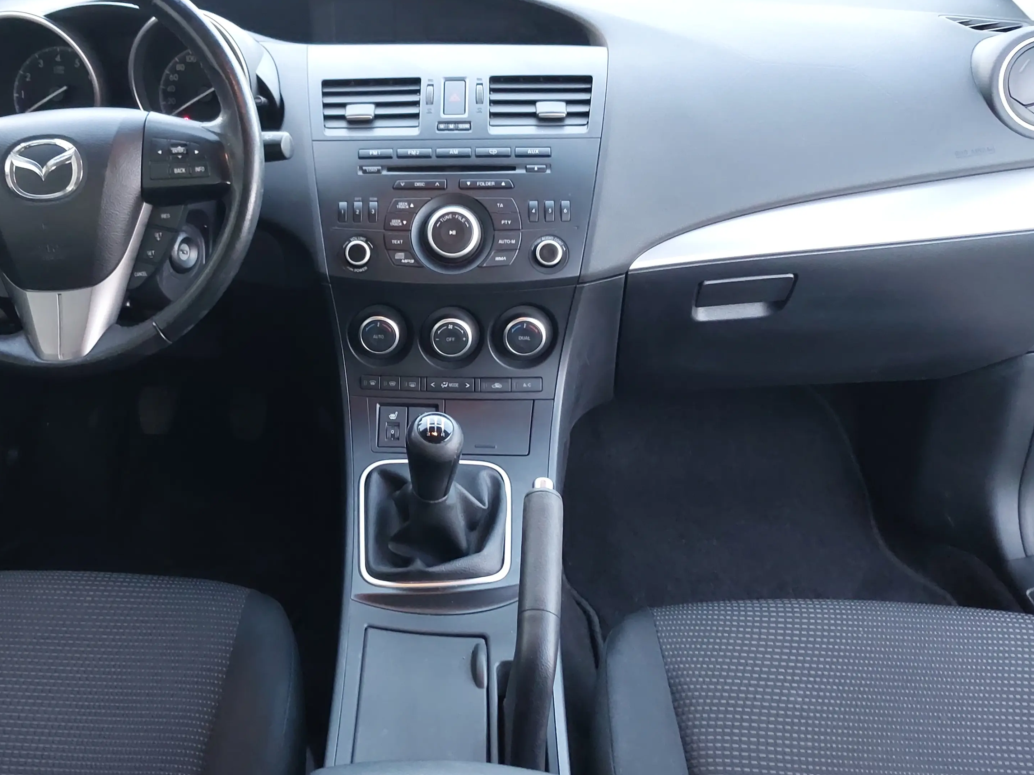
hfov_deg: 46.2
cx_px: 365
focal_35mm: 40
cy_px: 370
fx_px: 1195
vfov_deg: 36.0
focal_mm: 4.6
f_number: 1.8
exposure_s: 1/33
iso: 320
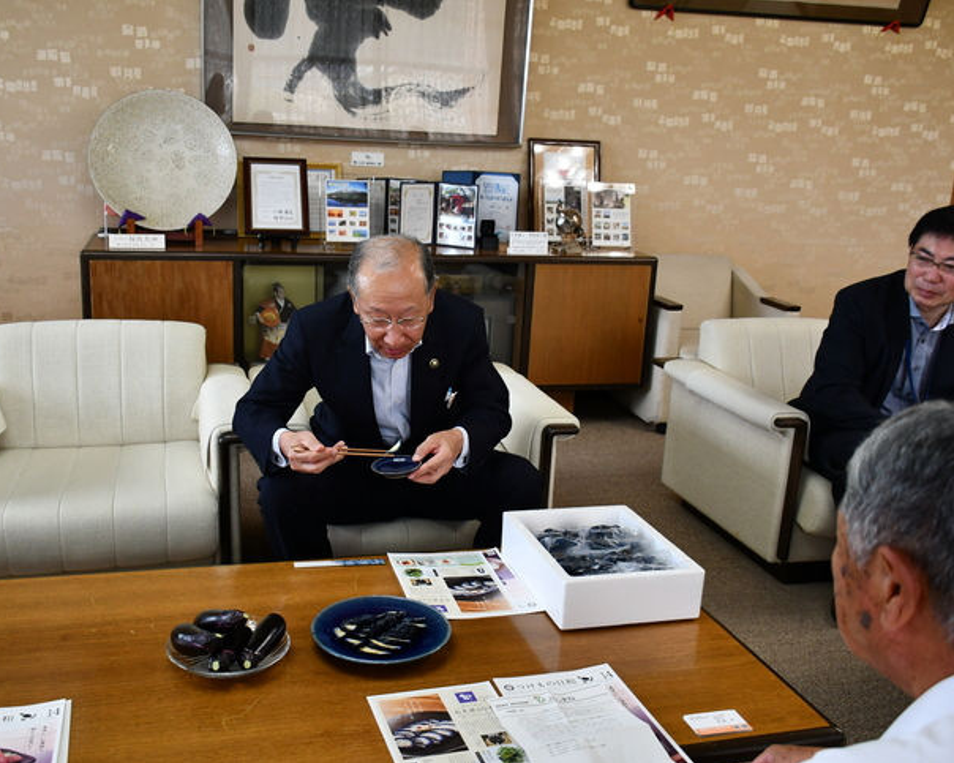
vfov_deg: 43.3
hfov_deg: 52.8
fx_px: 960
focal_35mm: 34
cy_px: 382
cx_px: 430
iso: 800
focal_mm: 20
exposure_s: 1/200
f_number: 3.5
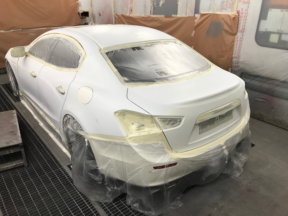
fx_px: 233
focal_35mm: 28
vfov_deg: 49.7
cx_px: 144
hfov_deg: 63.4
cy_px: 108
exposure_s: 1/100
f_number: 1.8
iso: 40
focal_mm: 3.99
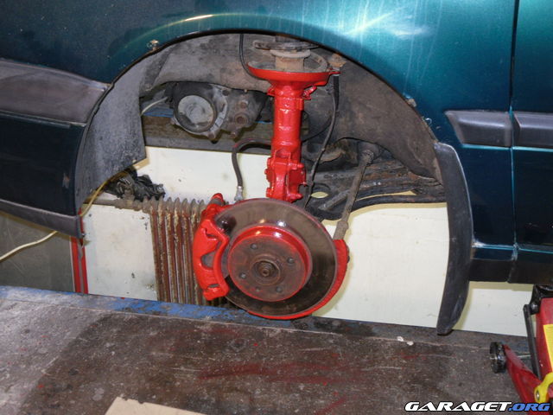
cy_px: 208
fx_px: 879
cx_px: 276
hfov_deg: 34.9
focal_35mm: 55
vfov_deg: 26.6
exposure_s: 1/53
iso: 200
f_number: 4
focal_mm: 9.83
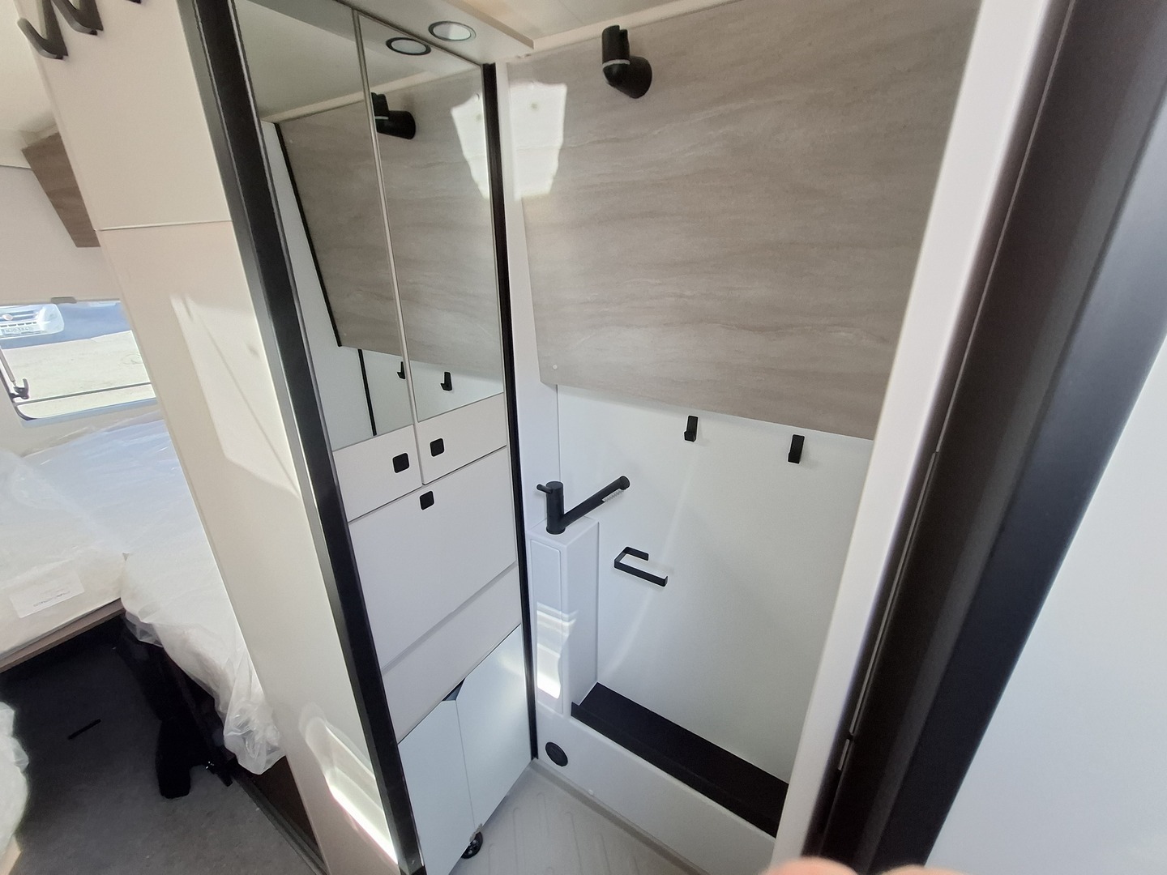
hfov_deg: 106.2
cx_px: 584
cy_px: 438
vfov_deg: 89.9
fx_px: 438
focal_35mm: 13
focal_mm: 1.74
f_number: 2.2
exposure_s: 1/25
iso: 250
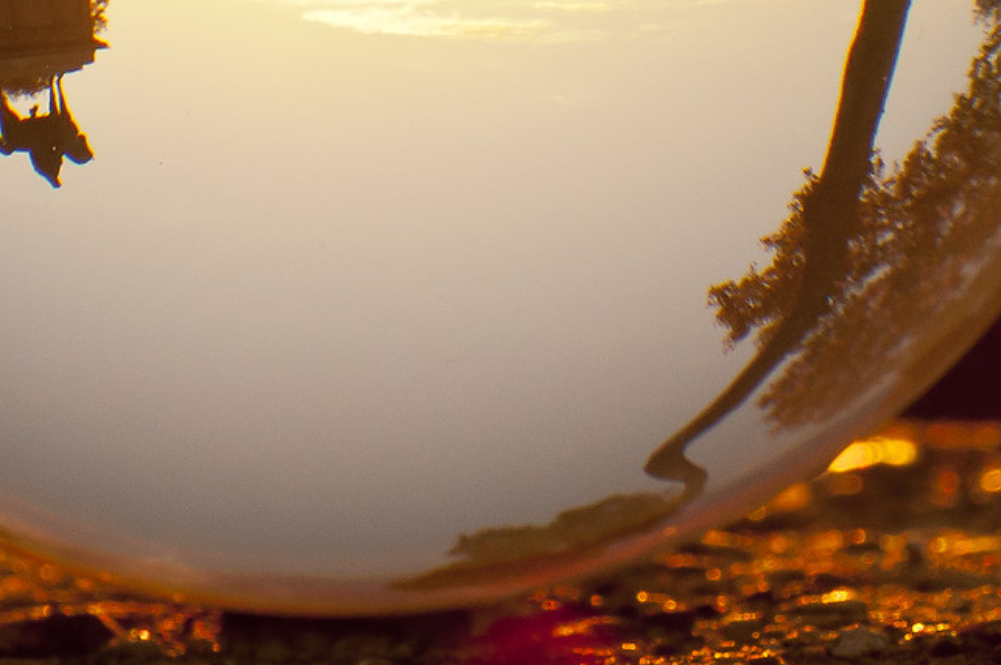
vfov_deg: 4.1
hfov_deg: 6.1
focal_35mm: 336
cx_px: 570
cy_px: -50
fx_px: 9331
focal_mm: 90
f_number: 20
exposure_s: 1/320
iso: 1000
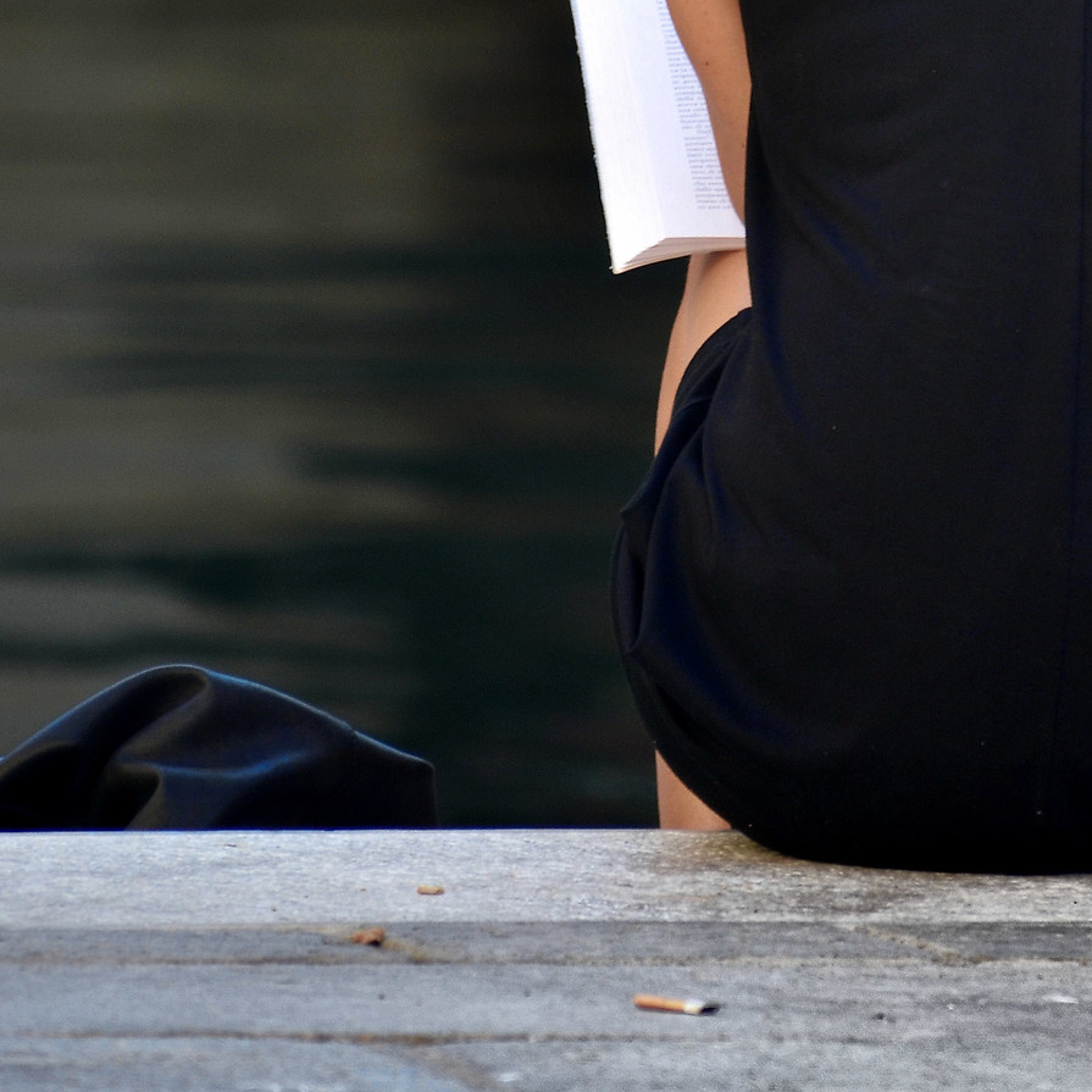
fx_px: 36511
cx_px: 852
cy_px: -62
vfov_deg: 1.7
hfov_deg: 1.7
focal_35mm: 1023
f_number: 5.6
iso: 200
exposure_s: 1/100
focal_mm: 300
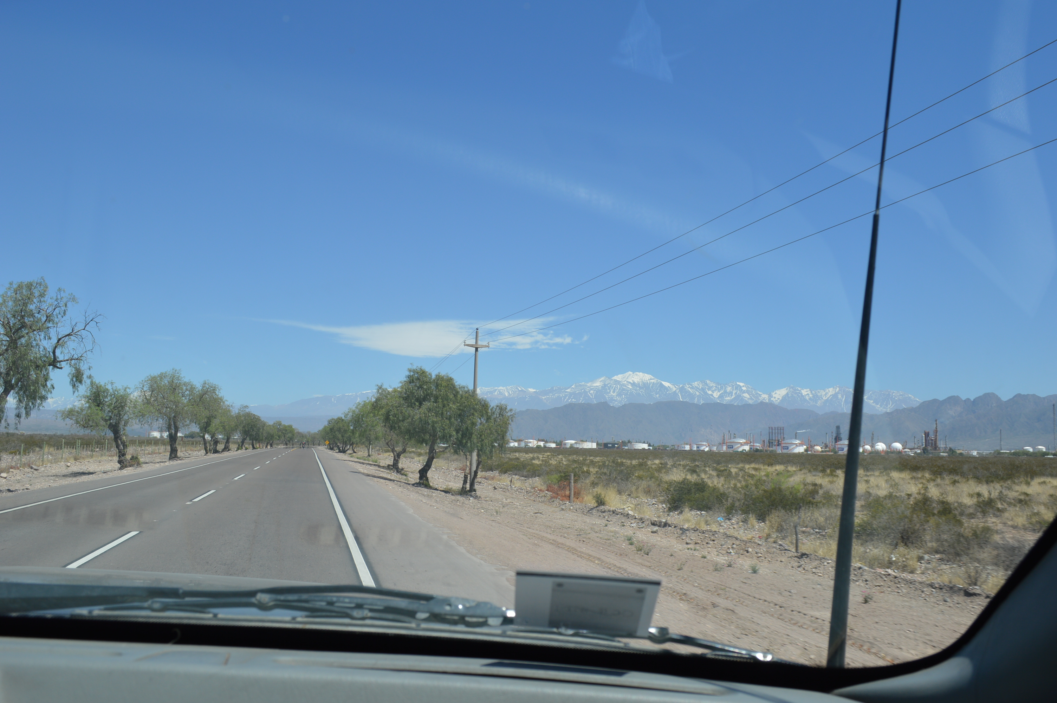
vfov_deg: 43.5
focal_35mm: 30
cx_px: 528
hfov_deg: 62.0
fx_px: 880
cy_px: 352
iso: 100
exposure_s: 1/320
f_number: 9
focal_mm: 20
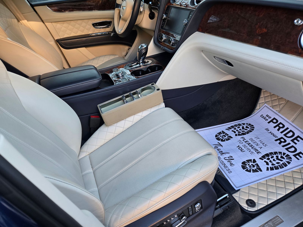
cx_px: 152
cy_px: 114
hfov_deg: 73.9
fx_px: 201
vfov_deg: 58.9
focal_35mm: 23
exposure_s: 1/180
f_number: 1.8
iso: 160
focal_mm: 5.4
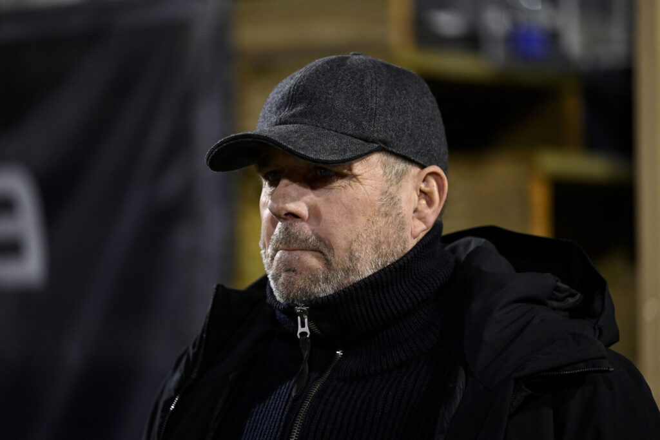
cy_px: 220
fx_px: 3667
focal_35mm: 200
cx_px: 330
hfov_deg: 10.3
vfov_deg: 6.9
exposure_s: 1/1000
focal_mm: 200
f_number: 2.8
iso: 2500
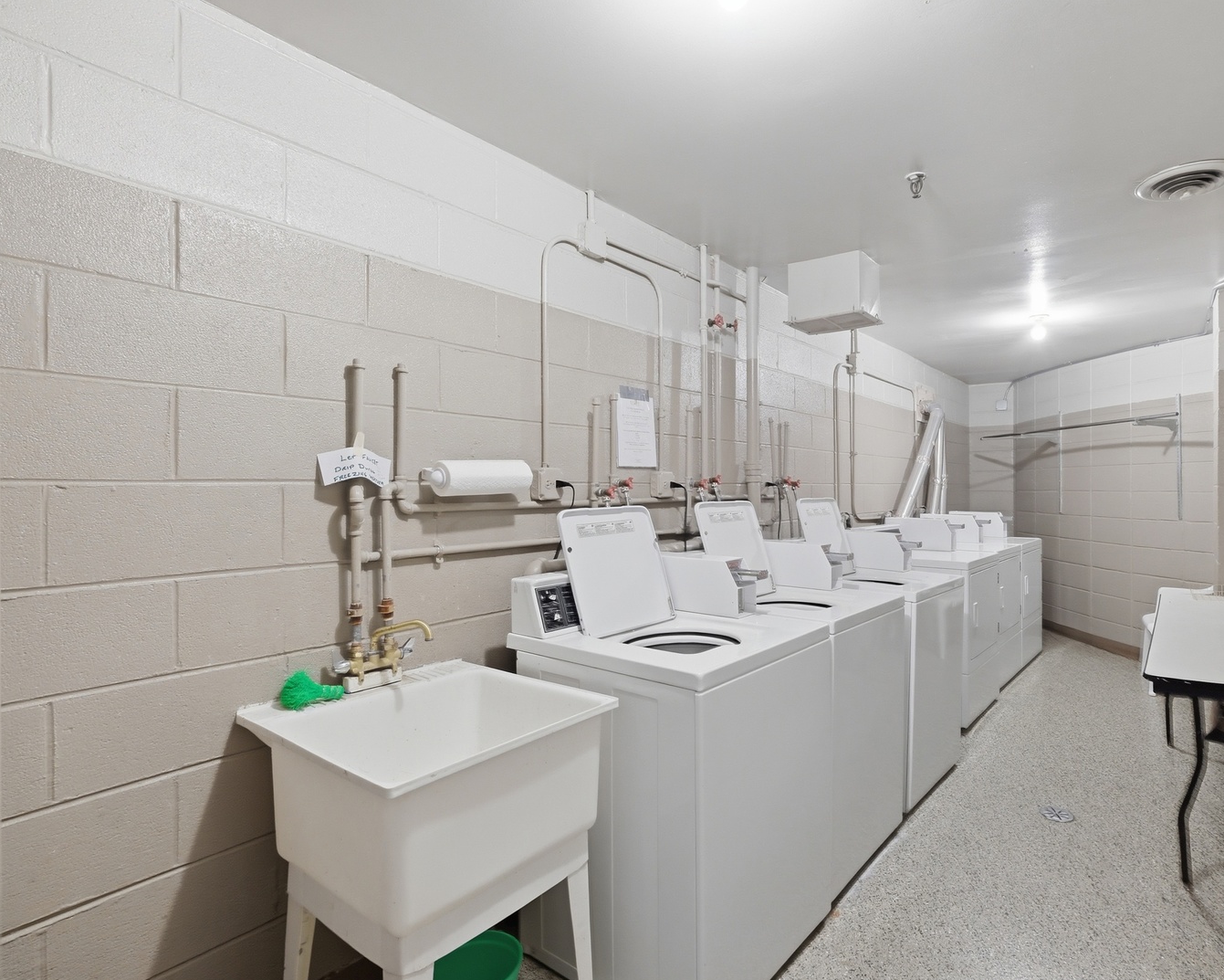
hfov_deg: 88.8
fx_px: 616
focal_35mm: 17
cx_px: 717
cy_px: 492
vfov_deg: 77.0
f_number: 5.6
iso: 800
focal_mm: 10
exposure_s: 1/125
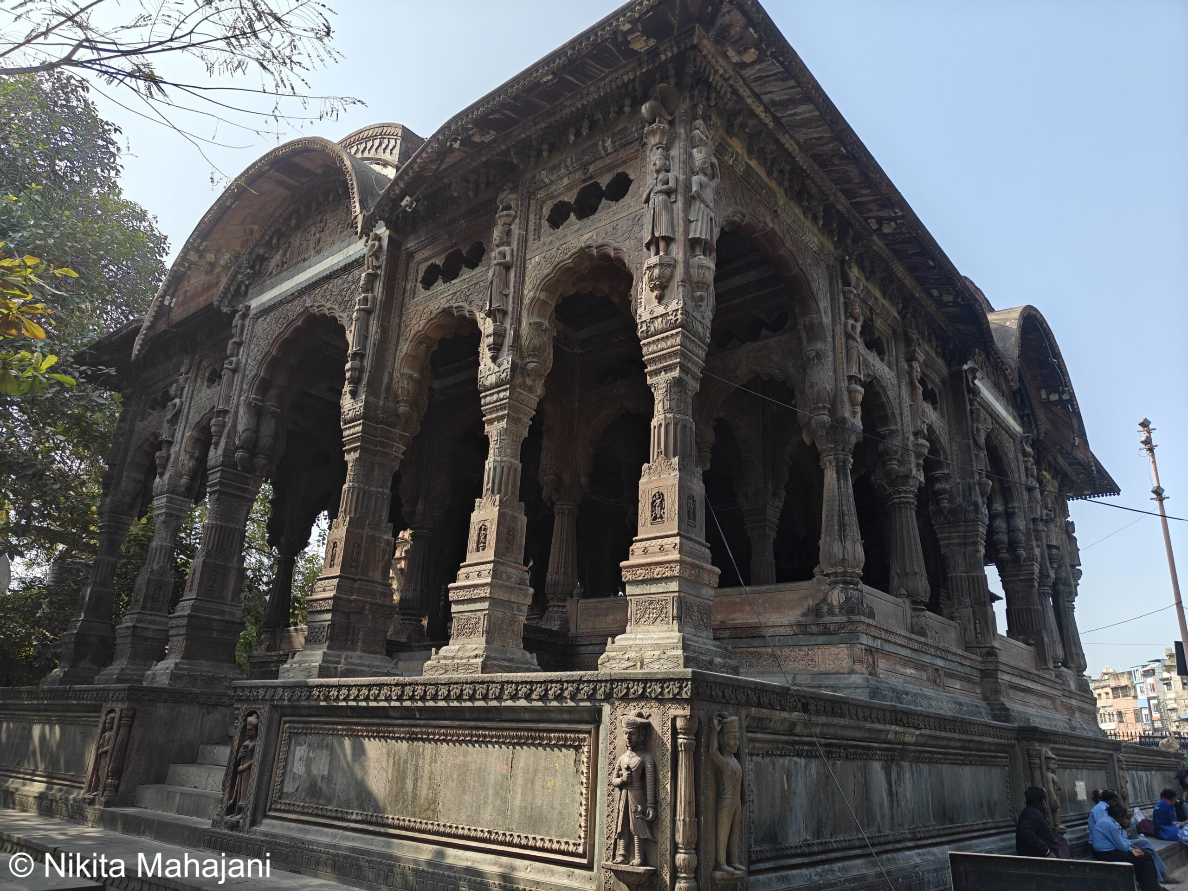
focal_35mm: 24
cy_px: 446
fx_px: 824
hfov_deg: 71.6
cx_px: 594
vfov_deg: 56.8
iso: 50
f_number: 1.8
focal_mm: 5.59
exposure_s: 1/2366
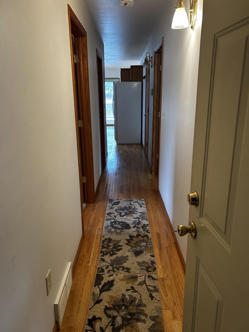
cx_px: 124
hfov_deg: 53.1
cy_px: 166
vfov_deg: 67.3
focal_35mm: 26
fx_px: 249
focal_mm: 5.7
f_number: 1.5
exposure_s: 1/60
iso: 200
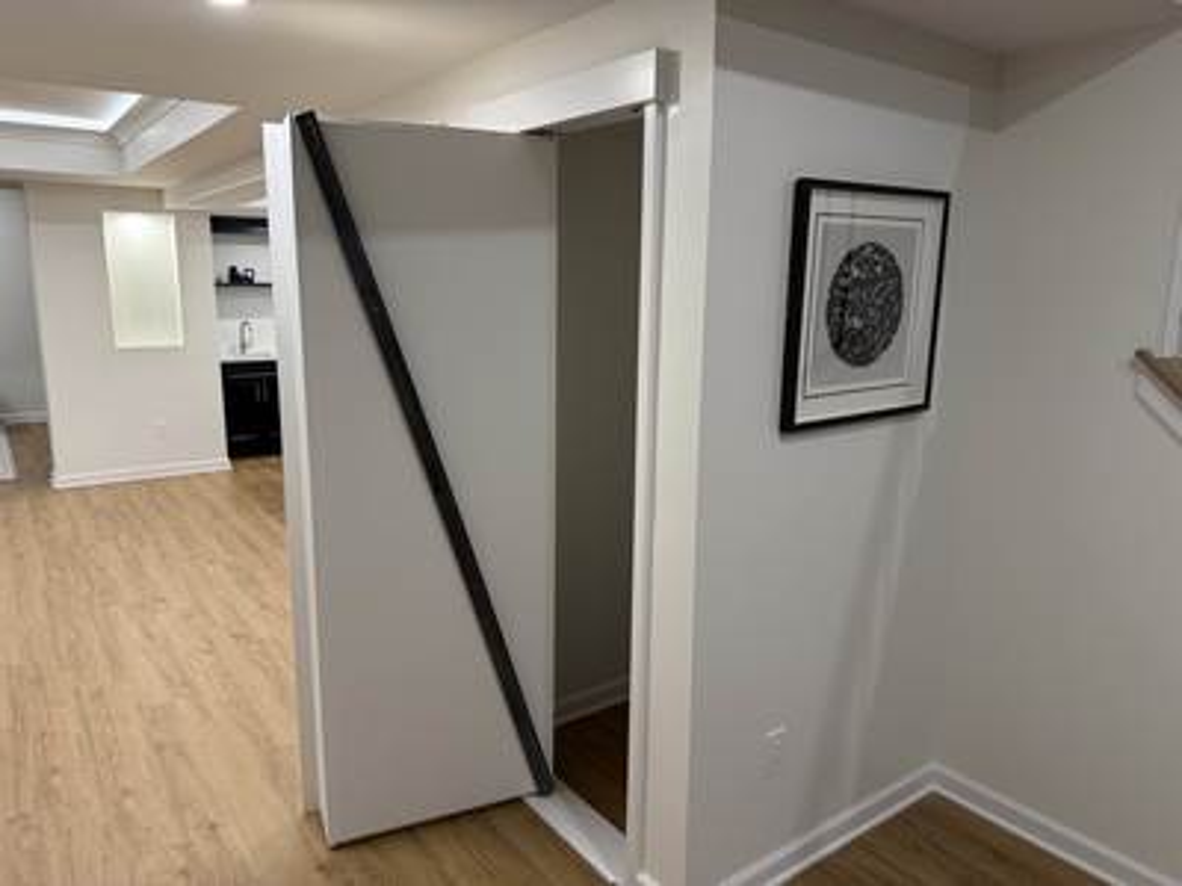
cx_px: 591
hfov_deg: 71.6
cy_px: 443
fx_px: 820
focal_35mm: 24
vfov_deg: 56.8
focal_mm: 6.76
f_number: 1.78
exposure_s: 1/72
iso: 200
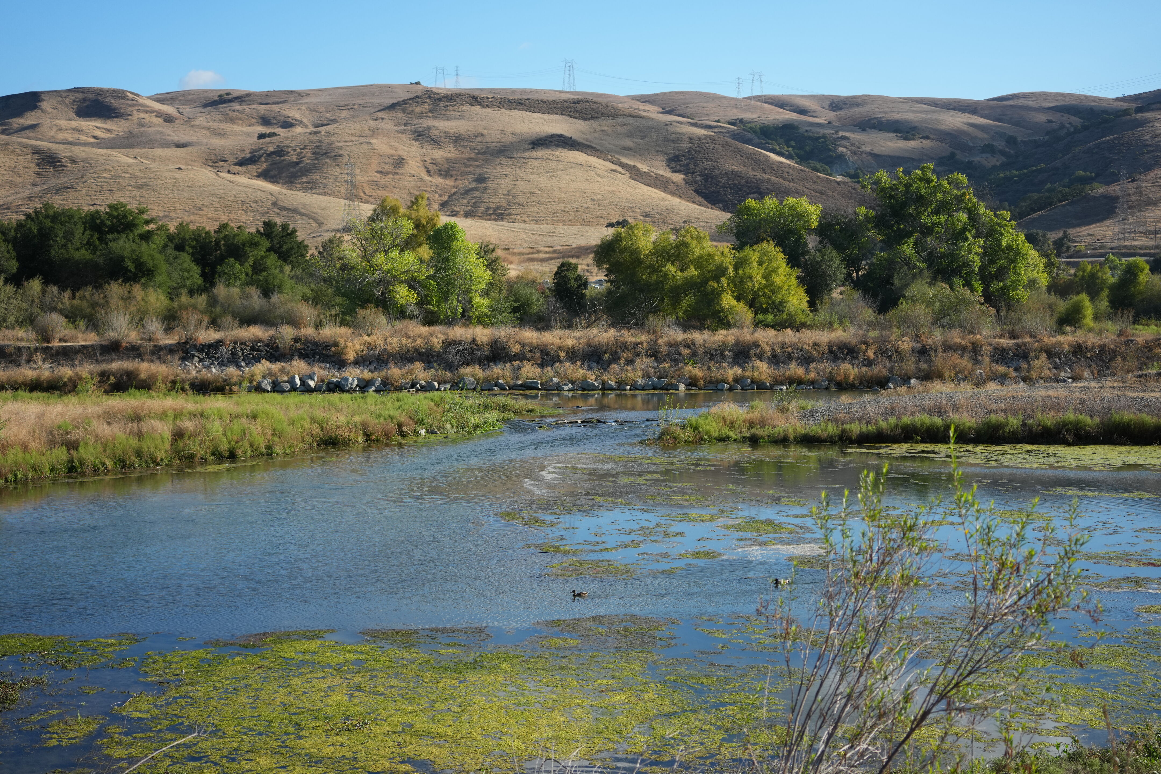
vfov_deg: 27.0
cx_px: 580
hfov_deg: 39.6
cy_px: 387
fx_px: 1612
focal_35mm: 50
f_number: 4.5
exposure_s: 1/2500
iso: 500
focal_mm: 50
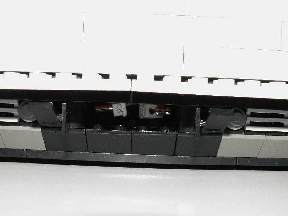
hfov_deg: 43.8
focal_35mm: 43
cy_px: 112
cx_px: 138
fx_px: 358
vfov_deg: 33.6
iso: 160
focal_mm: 5.86
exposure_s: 1/40
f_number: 4.5
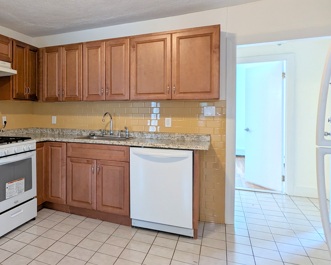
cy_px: 115
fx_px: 274
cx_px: 55
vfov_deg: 51.4
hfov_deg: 56.5
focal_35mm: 28
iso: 85
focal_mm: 2.35
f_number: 2.2
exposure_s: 1/40
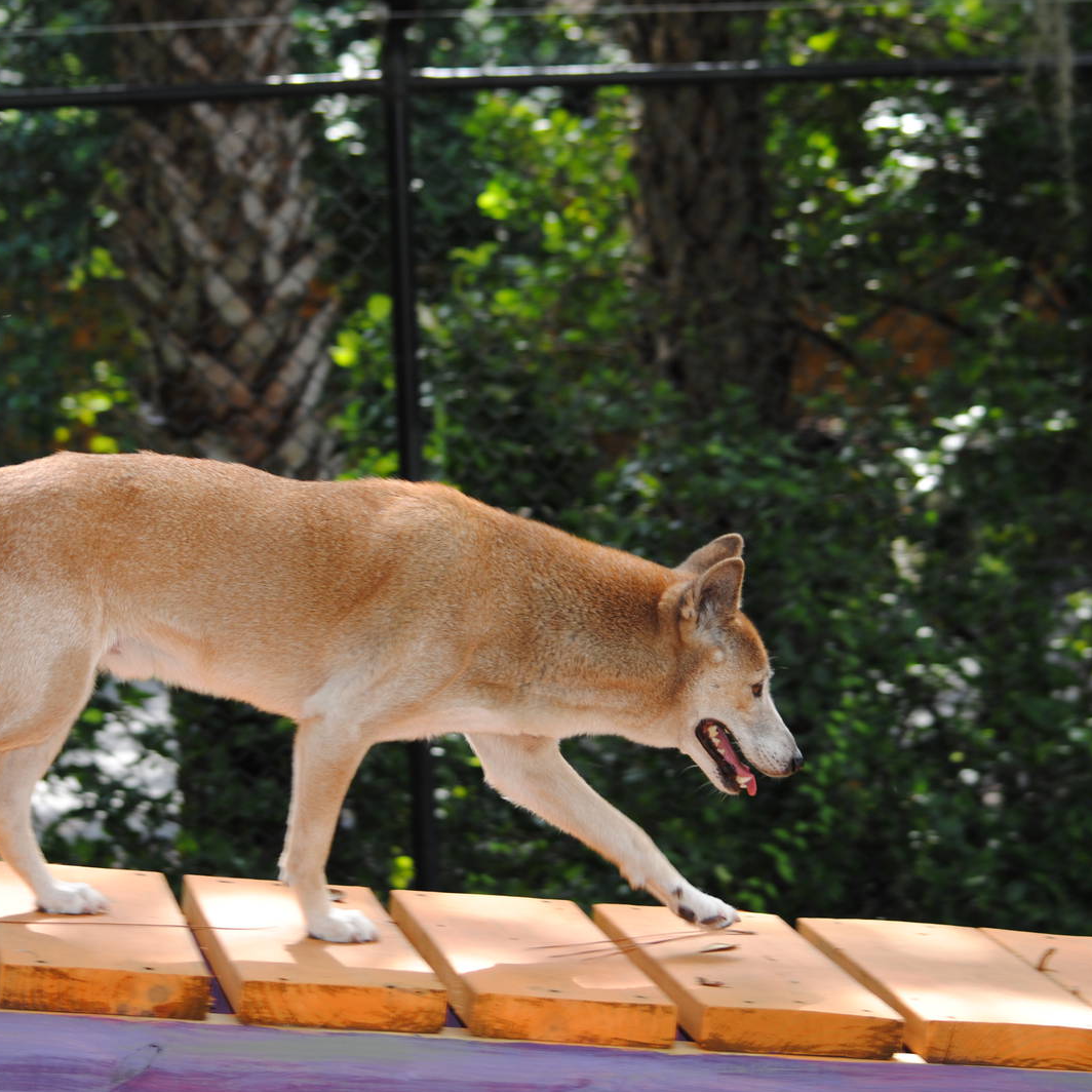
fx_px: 4247
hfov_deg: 14.7
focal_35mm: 119
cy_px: 547
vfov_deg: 14.7
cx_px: 545
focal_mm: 62
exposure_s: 1/125
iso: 125
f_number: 4.5
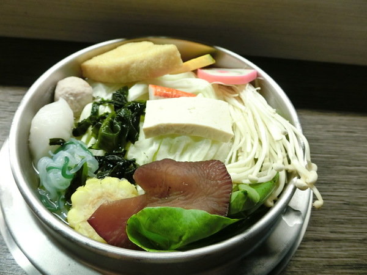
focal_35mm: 25
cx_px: 184
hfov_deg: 69.4
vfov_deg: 54.9
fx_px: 265
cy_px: 138
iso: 400
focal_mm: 5.4
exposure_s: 1/80
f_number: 2.8
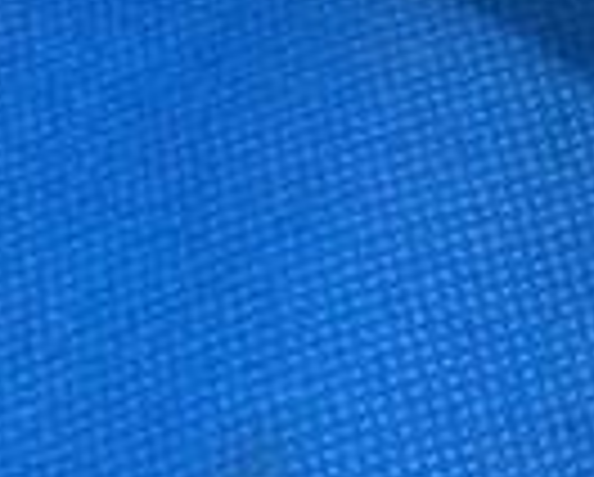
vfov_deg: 11.6
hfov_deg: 13.1
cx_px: 1260
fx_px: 2166
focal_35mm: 123
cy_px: -396
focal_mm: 4.25
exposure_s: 1/120
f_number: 1.8
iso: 80
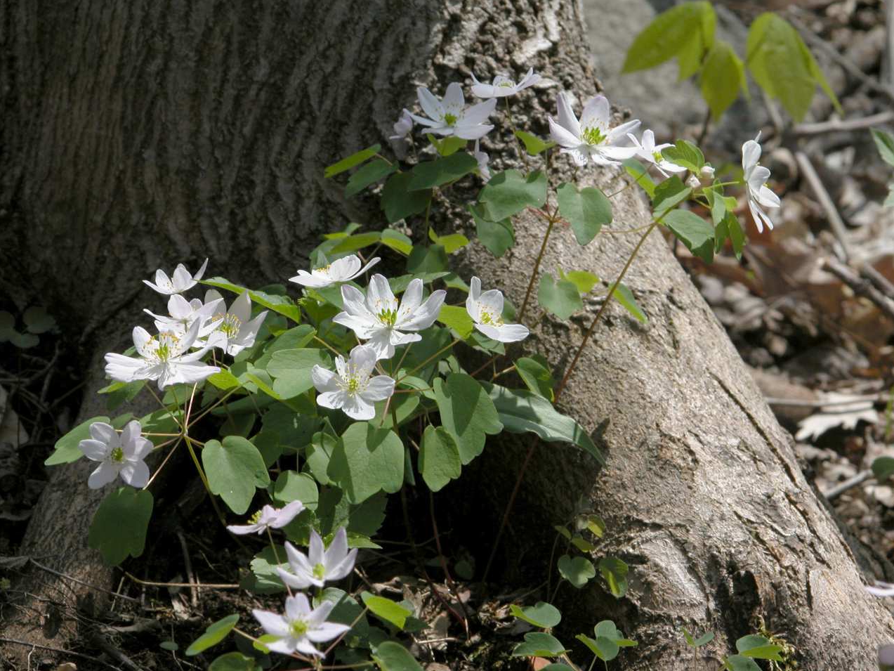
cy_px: 335
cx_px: 448
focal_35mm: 192
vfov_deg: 7.7
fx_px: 4959
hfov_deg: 10.3
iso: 100
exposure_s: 1/323
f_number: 8
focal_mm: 48.5
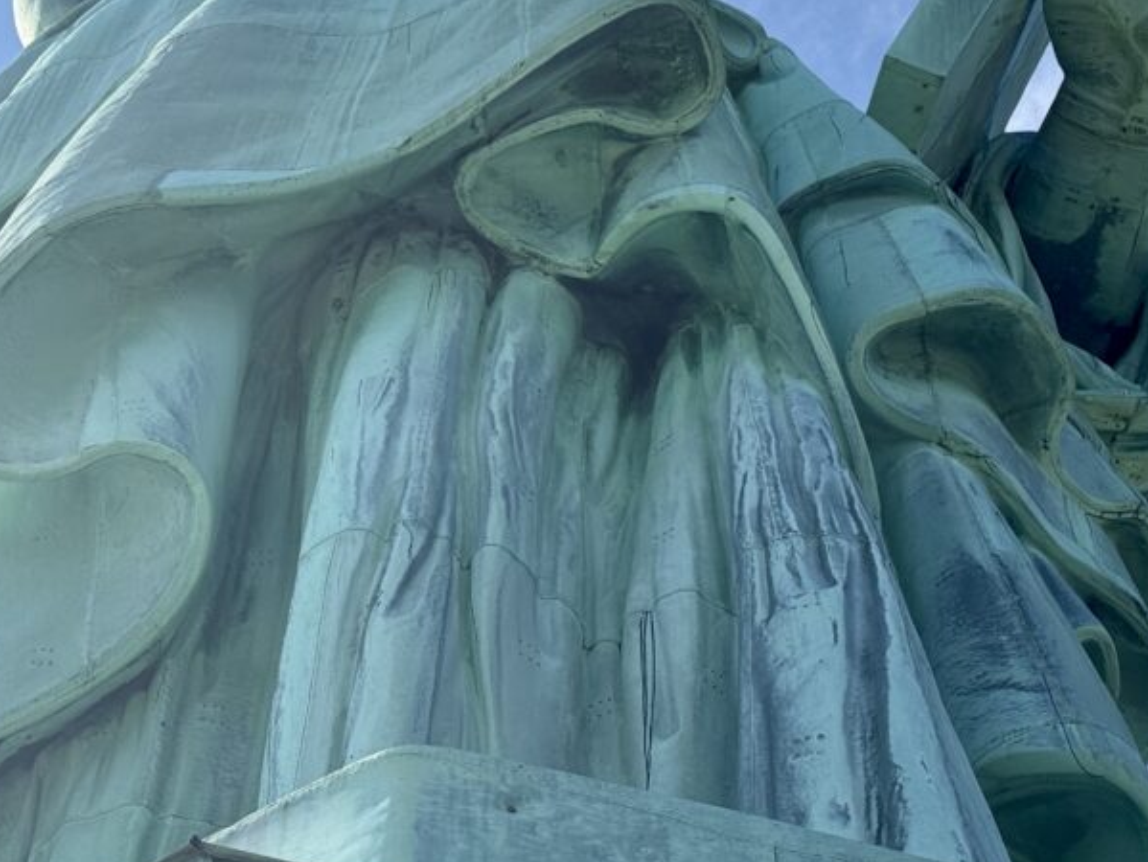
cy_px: 211
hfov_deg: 23.7
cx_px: 402
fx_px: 2721
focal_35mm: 82
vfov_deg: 17.9
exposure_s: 1/5208
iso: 64
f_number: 1.78
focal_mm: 6.76
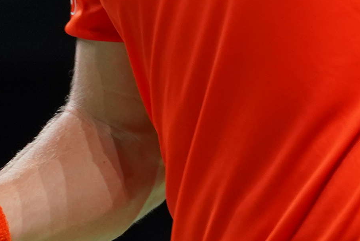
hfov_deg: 2.4
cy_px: 68
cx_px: 135
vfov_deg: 1.6
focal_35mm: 855
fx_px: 8552
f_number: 2.8
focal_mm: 129
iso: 1000
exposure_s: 1/400
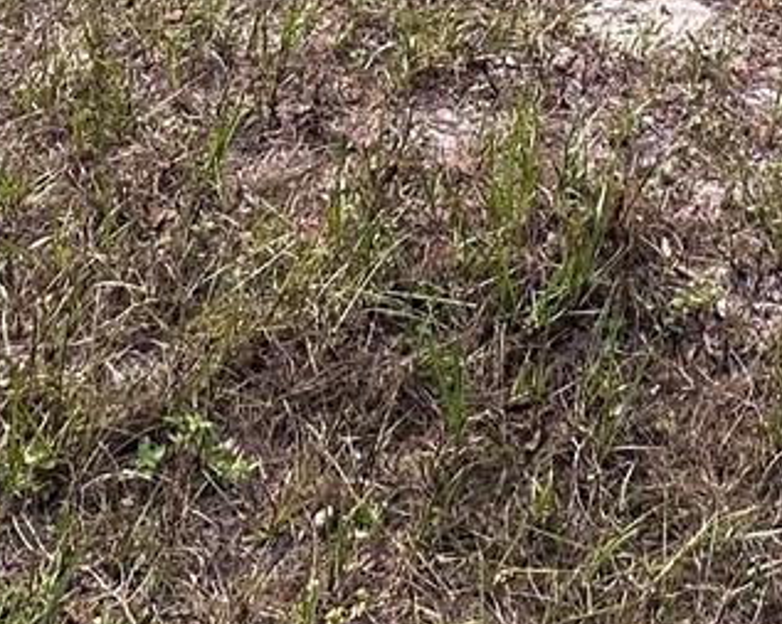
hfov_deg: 27.0
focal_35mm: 69
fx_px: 1595
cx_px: 634
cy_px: -839
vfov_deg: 14.8
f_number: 2.2
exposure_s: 1/205
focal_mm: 2.22
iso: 40
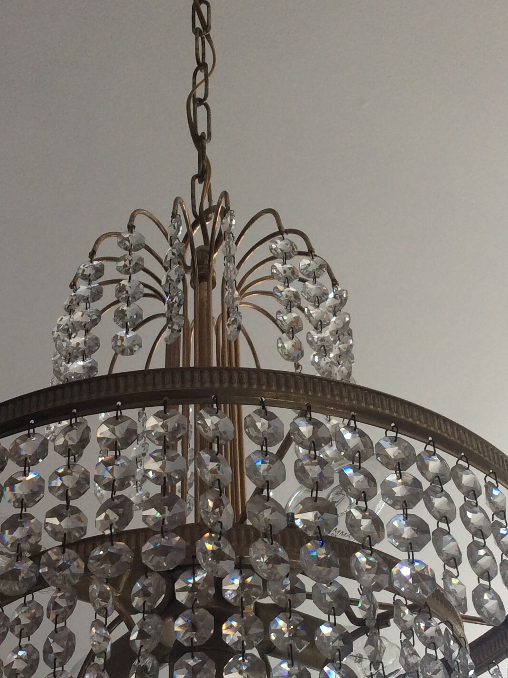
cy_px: 430
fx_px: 1135
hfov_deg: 25.2
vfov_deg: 33.0
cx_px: 198
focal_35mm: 58
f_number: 2.4
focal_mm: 3.3
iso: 40
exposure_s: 1/100
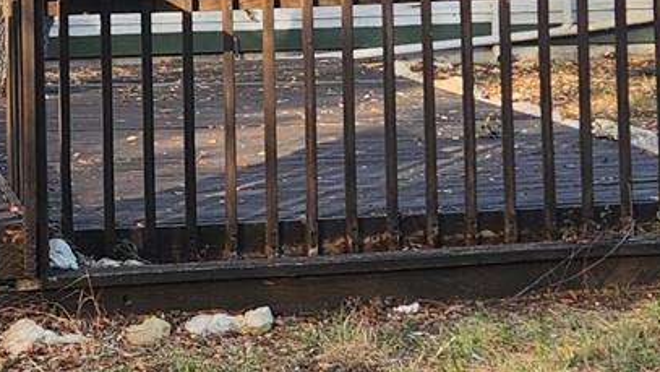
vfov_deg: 9.6
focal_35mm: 126
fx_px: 2205
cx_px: 112
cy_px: 88
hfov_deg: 16.9
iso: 20
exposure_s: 1/230
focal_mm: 5.4
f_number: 1.8
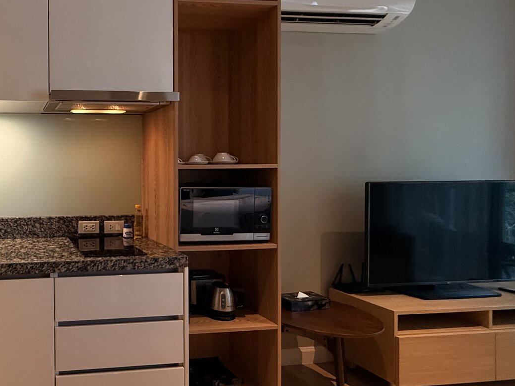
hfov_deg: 58.0
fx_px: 387
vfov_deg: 53.0
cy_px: 179
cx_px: 55
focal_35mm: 26
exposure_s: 1/100
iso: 320
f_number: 2.2
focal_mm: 2.22
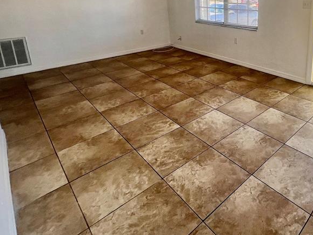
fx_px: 208
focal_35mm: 23
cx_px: 242
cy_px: 45
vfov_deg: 54.6
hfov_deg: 68.2
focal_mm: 1.57
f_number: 1.8
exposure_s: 1/99
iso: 32
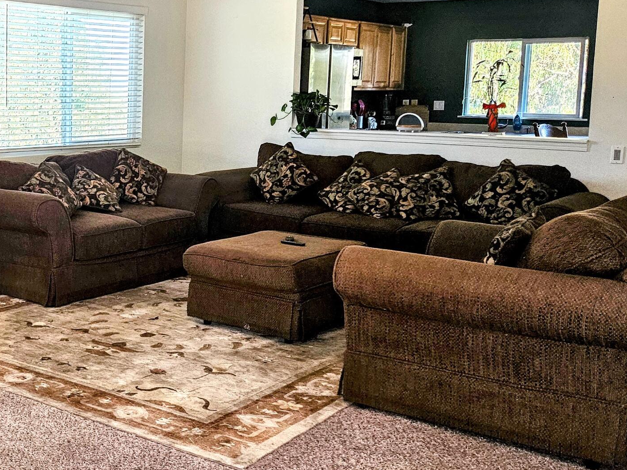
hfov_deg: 35.5
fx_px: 888
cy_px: 162
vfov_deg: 29.5
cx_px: 10
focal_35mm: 49
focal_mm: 5.4
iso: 250
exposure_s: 1/170
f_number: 1.8
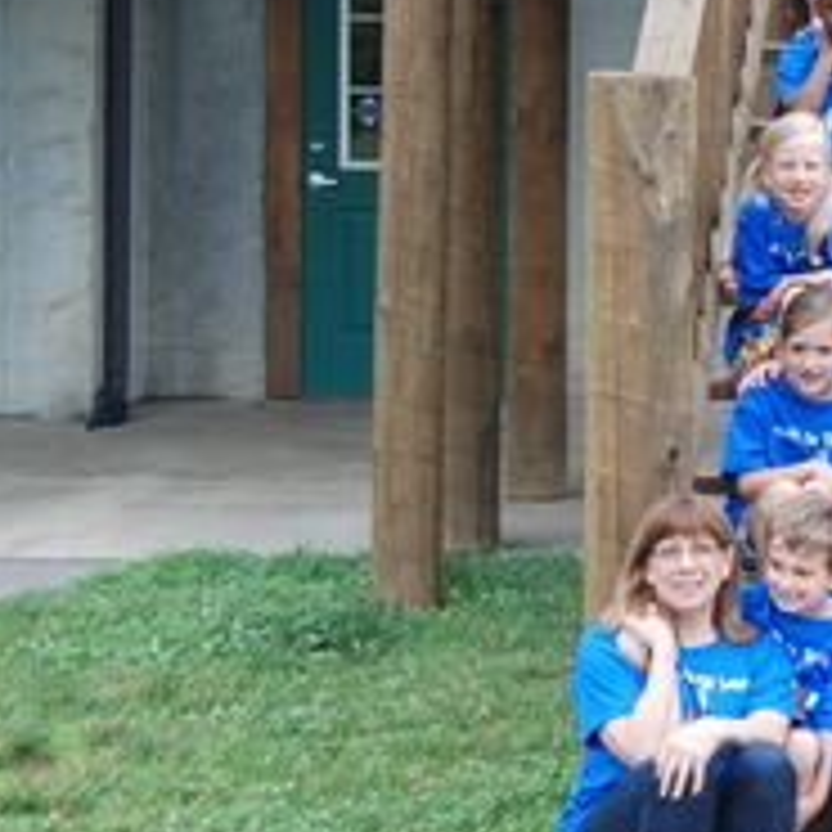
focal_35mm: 159
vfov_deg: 11.0
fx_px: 4324
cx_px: 1237
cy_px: 148
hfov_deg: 10.6
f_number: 5.6
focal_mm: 32
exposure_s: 1/125
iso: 125
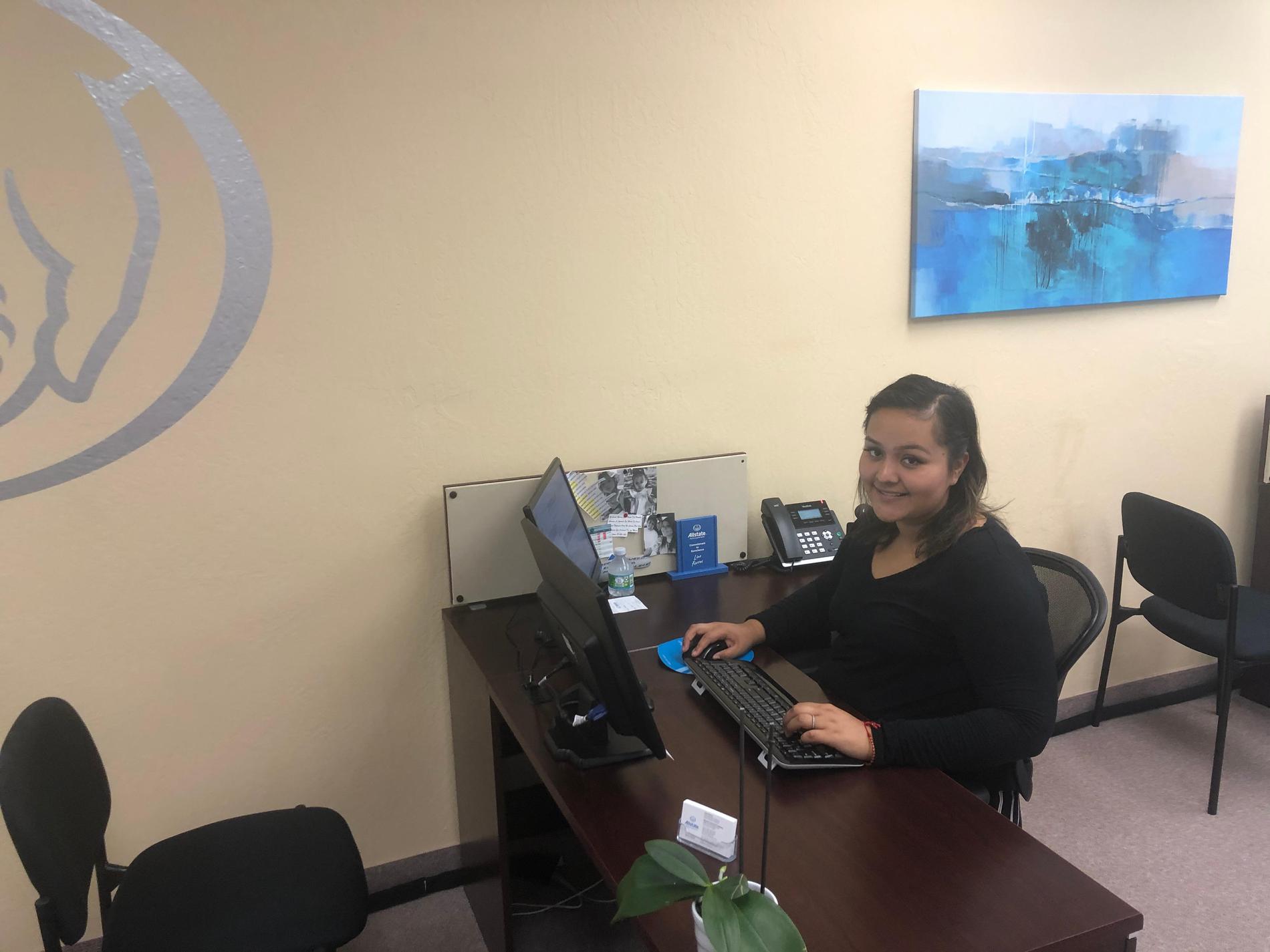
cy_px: 476
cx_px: 635
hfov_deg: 63.4
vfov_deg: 49.7
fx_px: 1027
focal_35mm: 28
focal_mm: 4
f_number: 1.8
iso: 32
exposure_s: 1/30
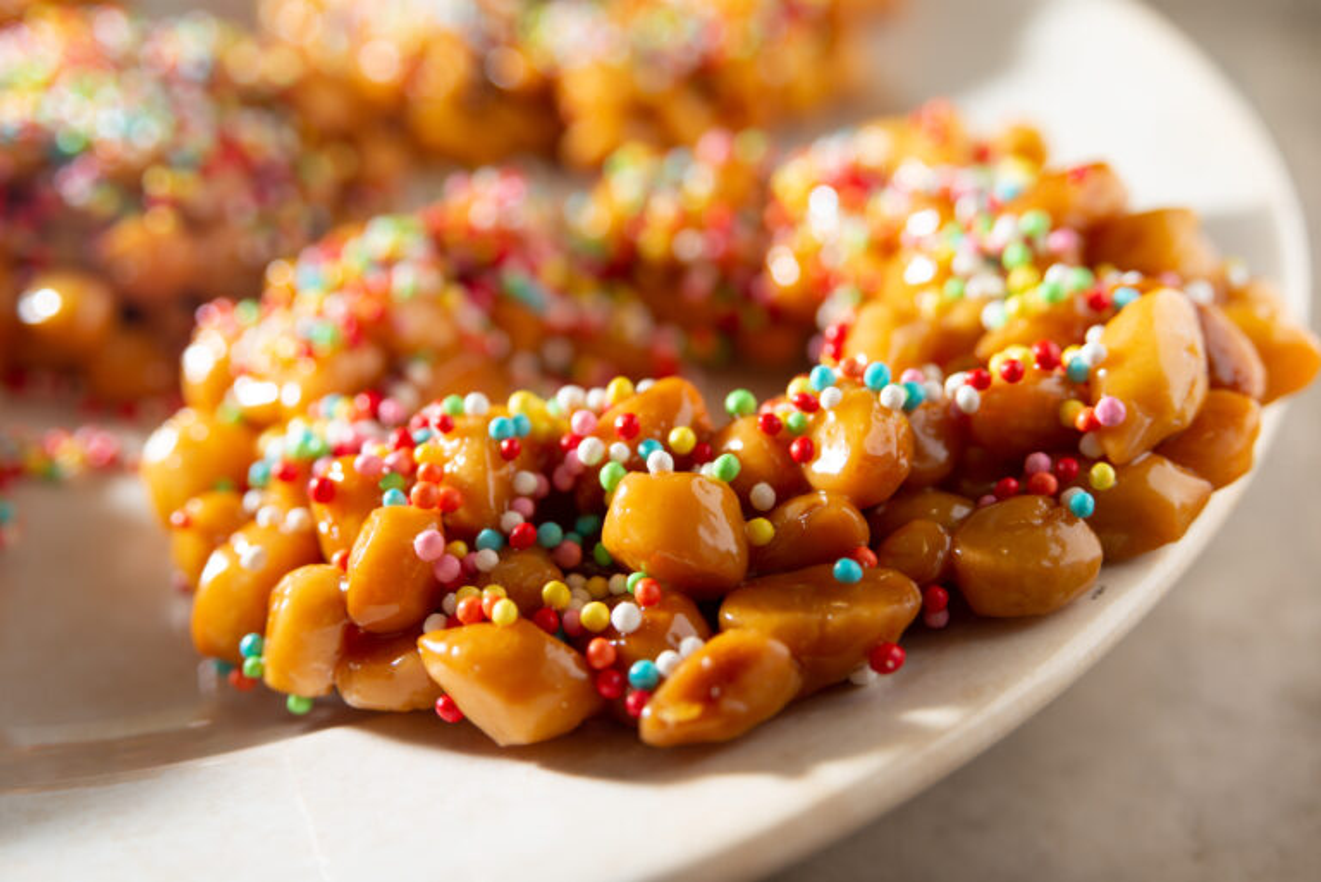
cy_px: 441
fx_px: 1762
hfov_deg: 41.1
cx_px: 660
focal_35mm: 48
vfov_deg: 28.1
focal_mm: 48
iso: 100
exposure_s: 1/60
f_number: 5.6
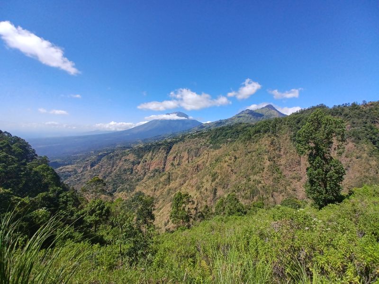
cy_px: 142
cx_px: 190
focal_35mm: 13
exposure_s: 1/1328
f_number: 2.2
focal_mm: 1.42
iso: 40
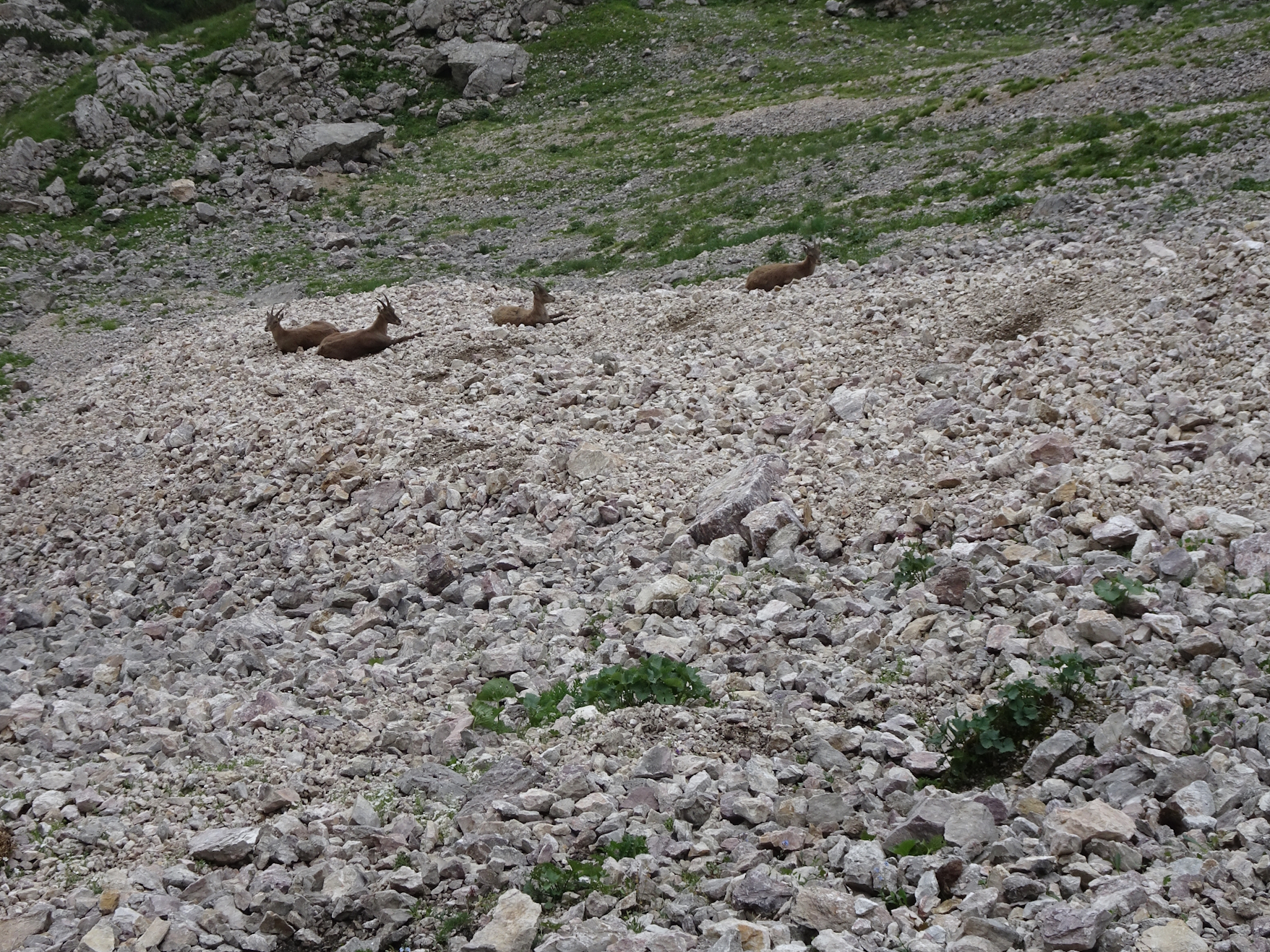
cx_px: 592
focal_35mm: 59
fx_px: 2165
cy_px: 449
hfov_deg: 32.7
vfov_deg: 24.8
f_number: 4.5
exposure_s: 1/400
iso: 80
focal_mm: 9.18
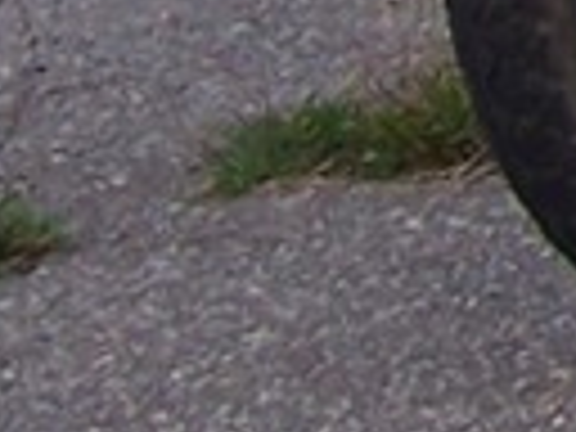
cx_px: 1498
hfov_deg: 8.4
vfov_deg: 6.4
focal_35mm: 212
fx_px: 3528
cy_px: -900
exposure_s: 1/180
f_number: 2.7
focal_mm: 5.6
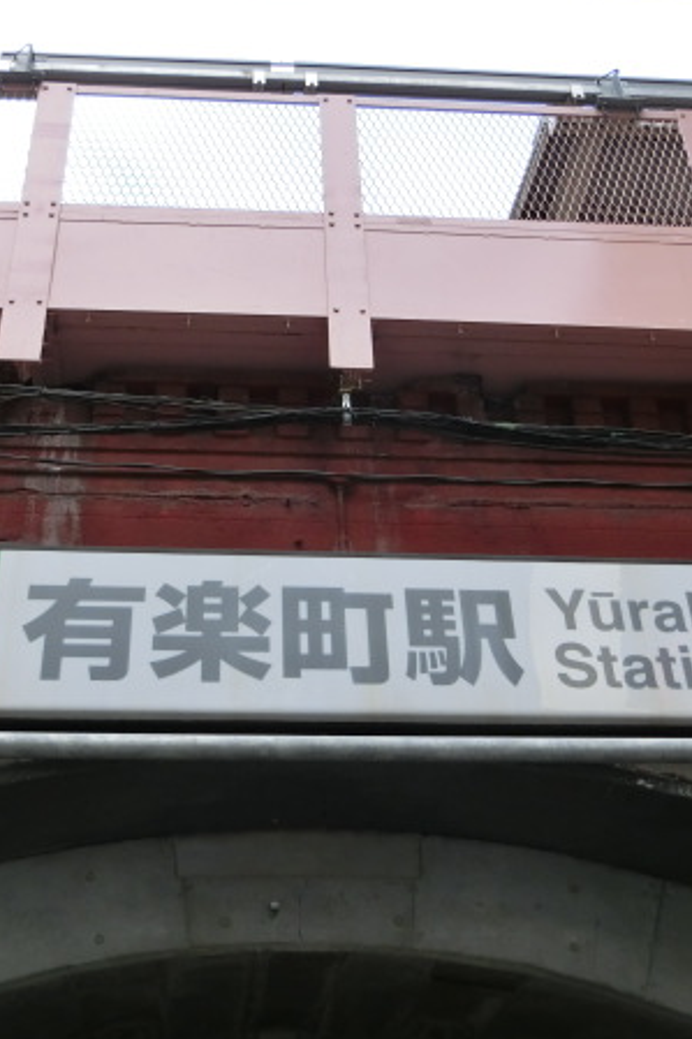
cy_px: 523
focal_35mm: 43
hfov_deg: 31.1
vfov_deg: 45.4
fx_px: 1241
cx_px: 308
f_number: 3.7
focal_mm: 5.2
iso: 160
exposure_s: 1/125
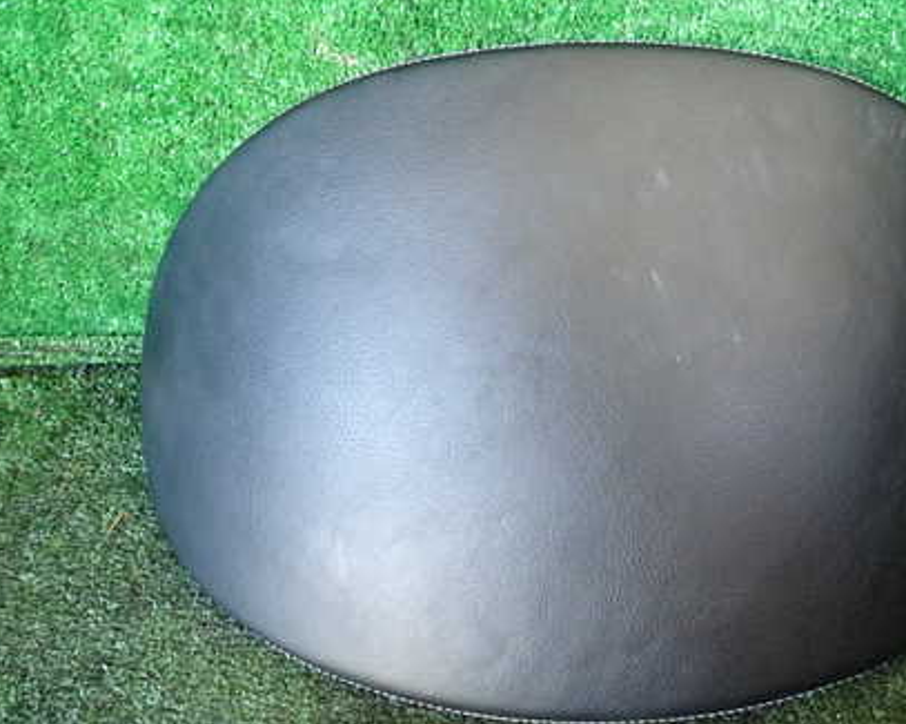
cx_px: 597
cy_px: 336
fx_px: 965
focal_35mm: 36
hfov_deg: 49.5
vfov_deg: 41.1
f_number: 2
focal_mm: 4.5
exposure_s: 1/30
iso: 400
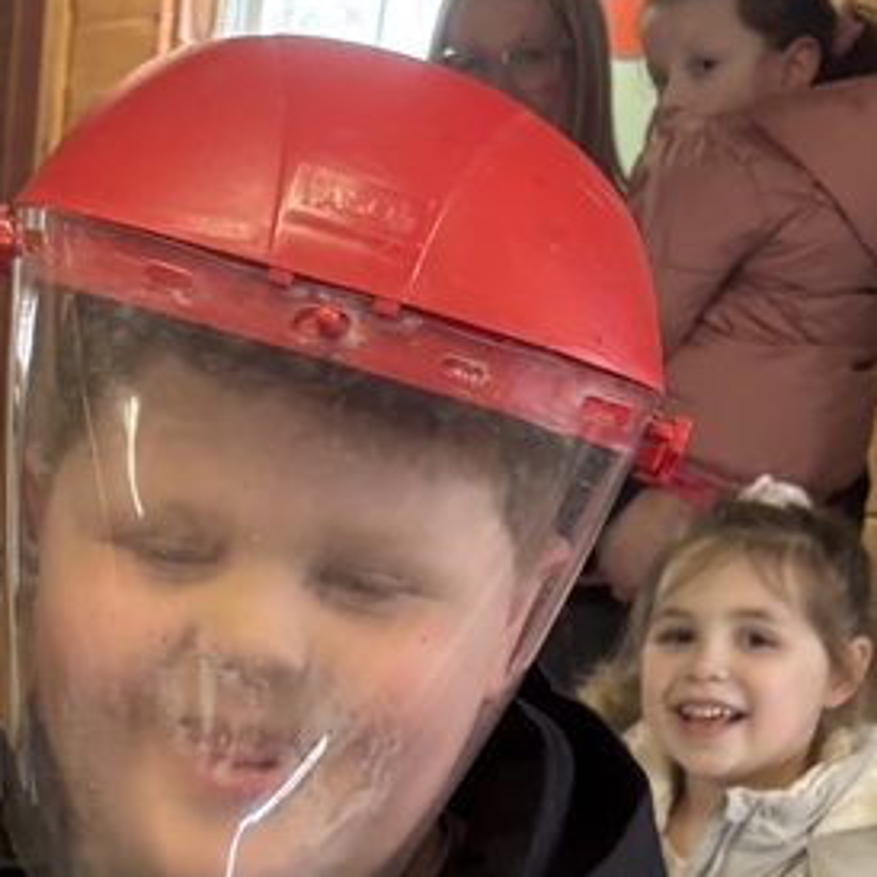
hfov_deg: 19.9
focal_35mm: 86
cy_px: 1267
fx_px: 2465
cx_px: 166
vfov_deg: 18.2
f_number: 1.6
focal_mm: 5.96
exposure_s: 1/60
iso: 200
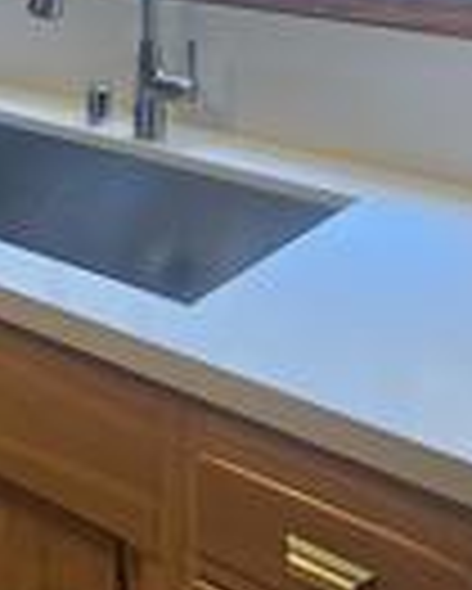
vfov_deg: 27.7
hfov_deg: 24.1
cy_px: -68
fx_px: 1081
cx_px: 63
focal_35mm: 62
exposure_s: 1/60
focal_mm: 2.2
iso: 160
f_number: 2.2
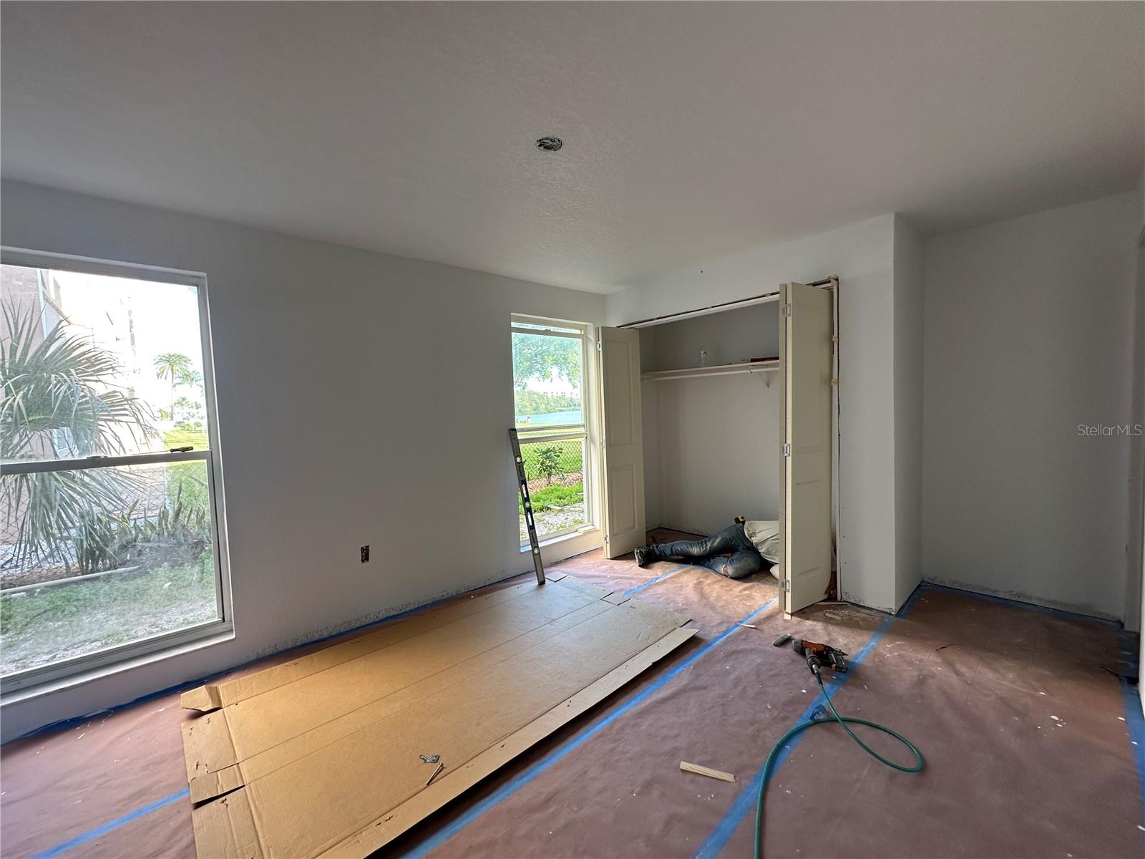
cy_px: 430
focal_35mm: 14
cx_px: 572
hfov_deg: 102.1
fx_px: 463
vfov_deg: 85.7
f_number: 2.2
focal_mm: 2.22
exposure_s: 1/99
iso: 80
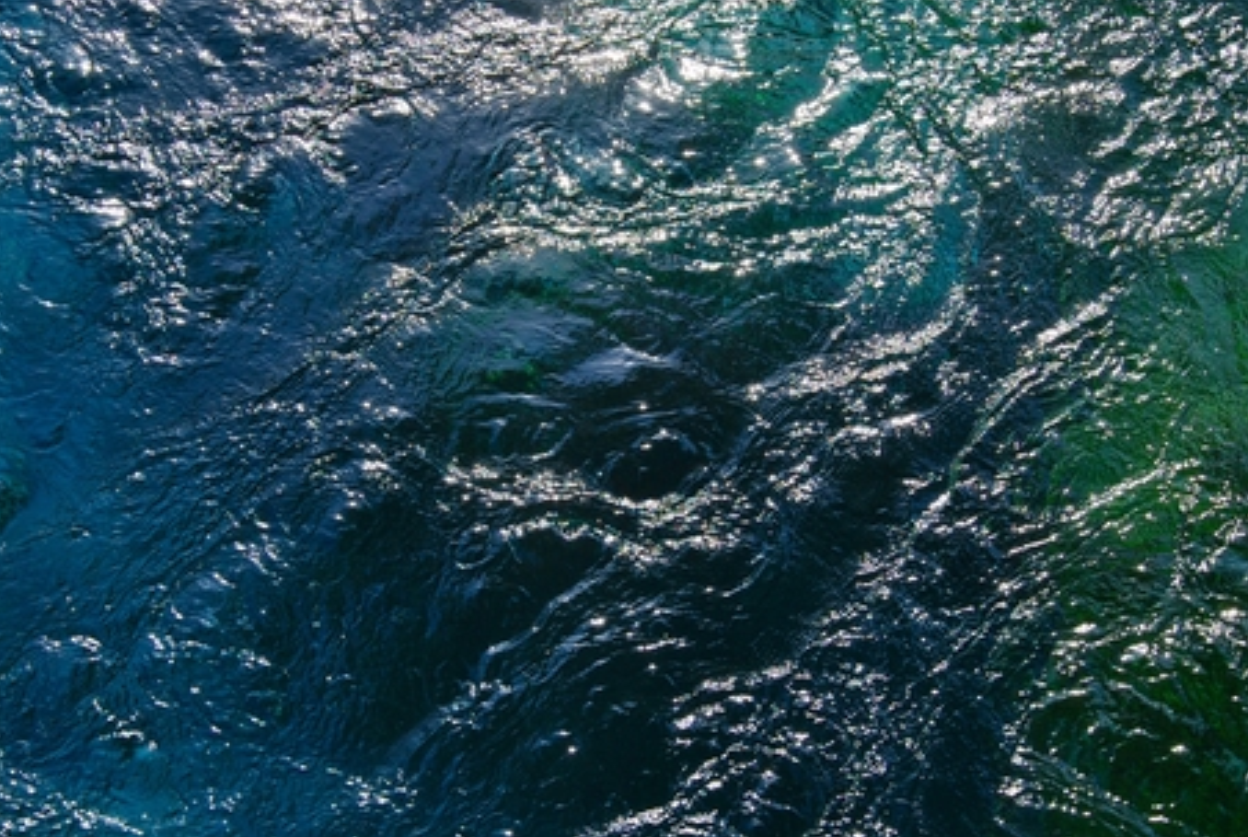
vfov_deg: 15.3
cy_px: 428
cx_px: 547
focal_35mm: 90
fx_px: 3113
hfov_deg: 22.7
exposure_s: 1/200
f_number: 7.1
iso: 100
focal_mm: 45
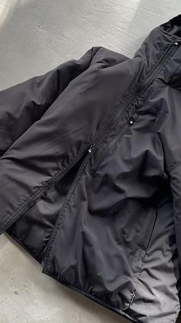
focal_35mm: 38
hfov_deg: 30.5
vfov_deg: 52.8
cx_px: 40
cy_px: 162
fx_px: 325
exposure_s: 1/121
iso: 64
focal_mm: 4.2
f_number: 1.6
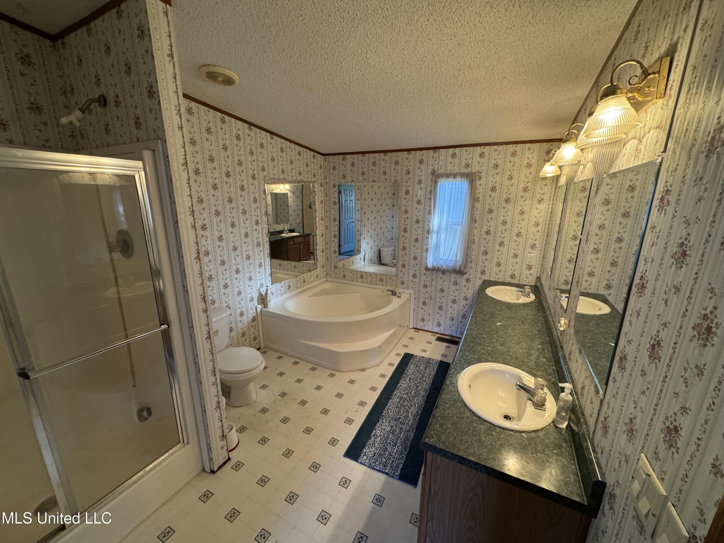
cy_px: 272
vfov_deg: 85.7
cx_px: 362
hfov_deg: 102.1
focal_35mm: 14
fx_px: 293
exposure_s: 1/60
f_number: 2.2
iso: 320
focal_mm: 2.22
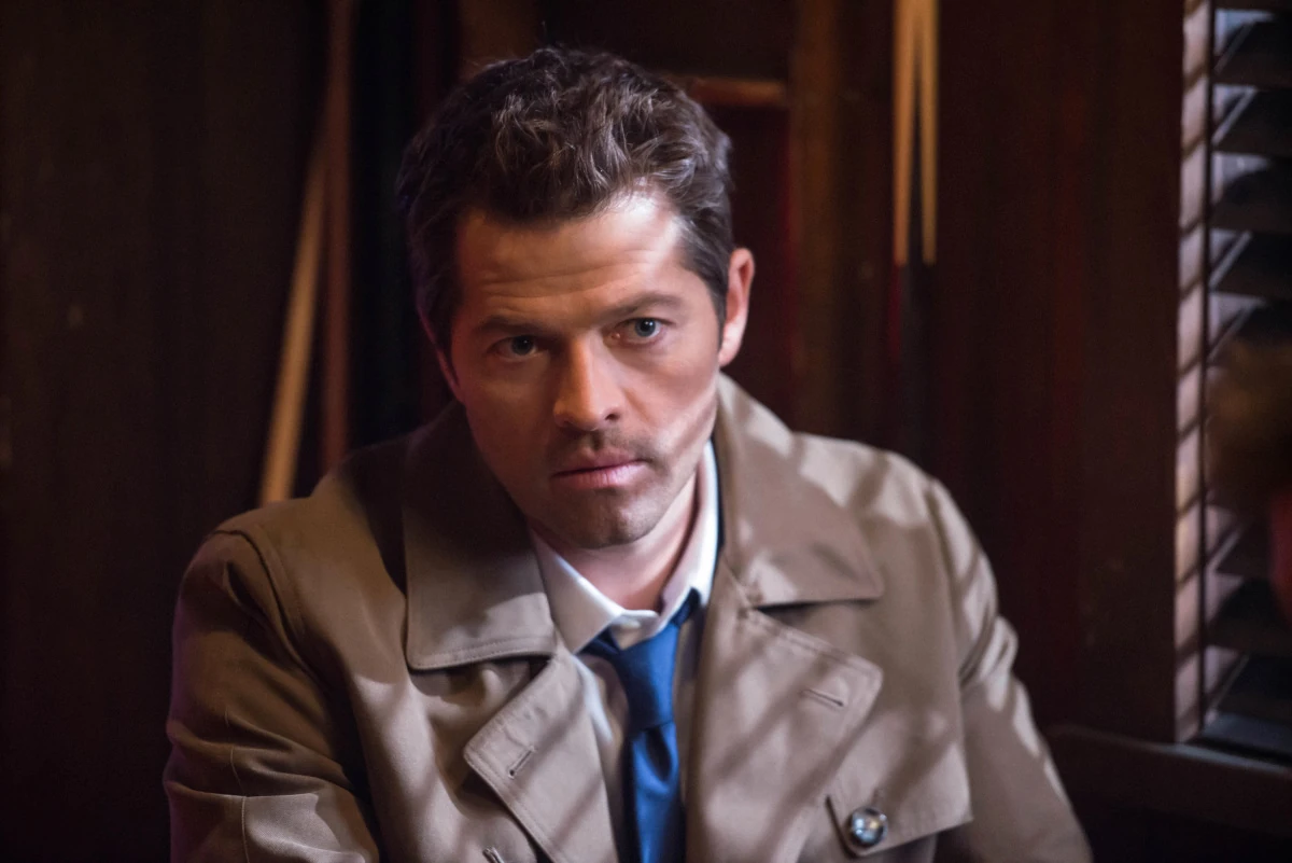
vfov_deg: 6.9
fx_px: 7180
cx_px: 646
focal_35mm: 200
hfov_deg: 10.3
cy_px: 432
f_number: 2.8
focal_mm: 200
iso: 3200
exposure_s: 1/80
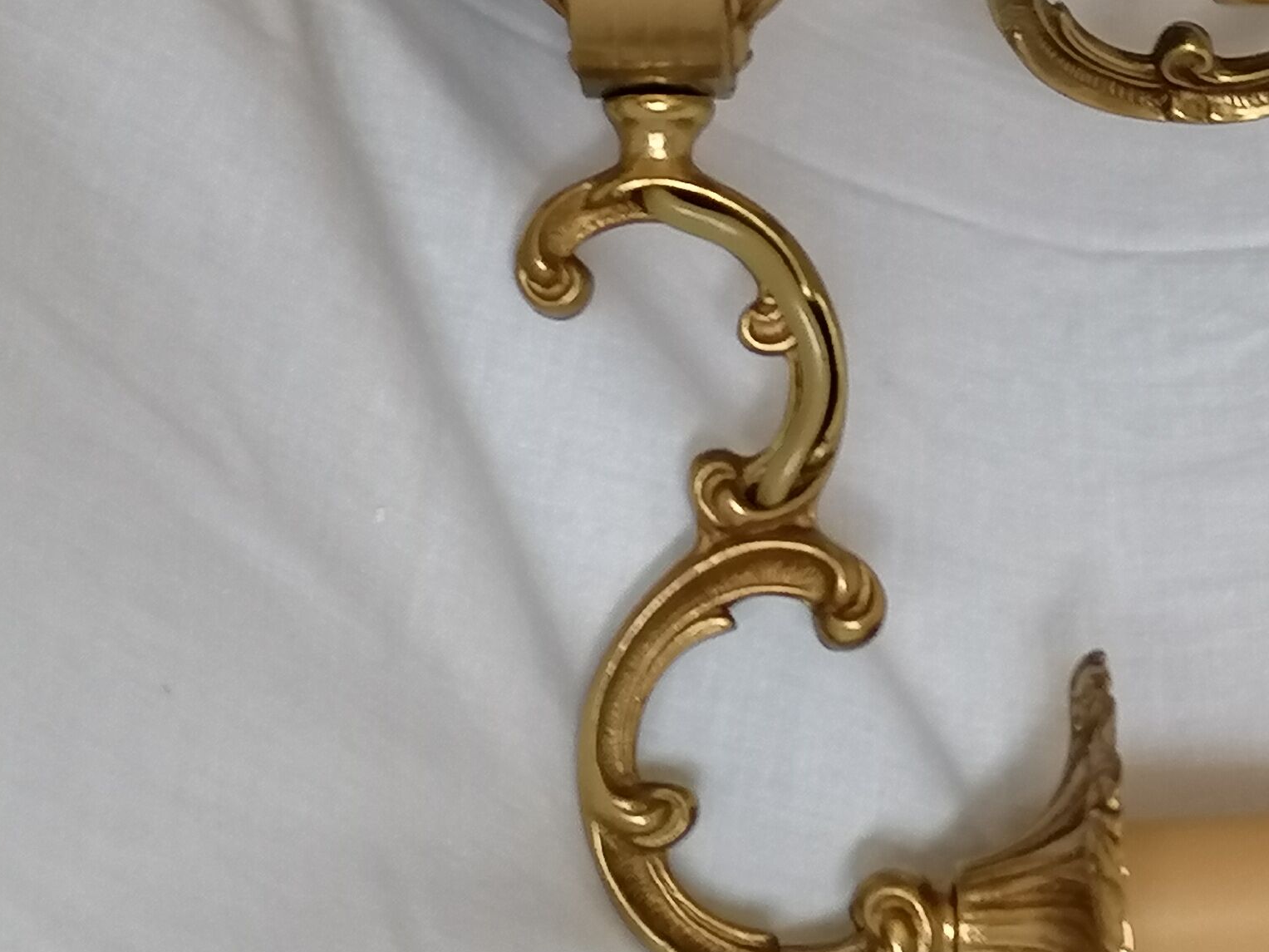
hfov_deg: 17.4
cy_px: -3
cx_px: 1309
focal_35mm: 110
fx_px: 4032
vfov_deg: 13.3
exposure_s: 1/33.3
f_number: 1.8
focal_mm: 4.75
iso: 250
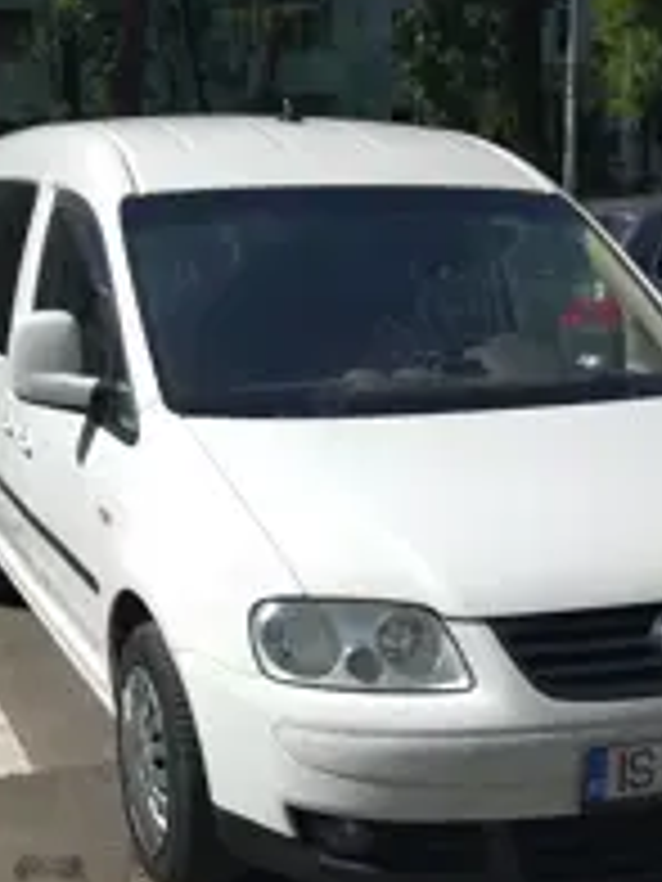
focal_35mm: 53
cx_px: 293
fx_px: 1351
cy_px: 729
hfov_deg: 27.5
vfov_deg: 34.8
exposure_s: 1/1816
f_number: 1.8
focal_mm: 3.6
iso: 101
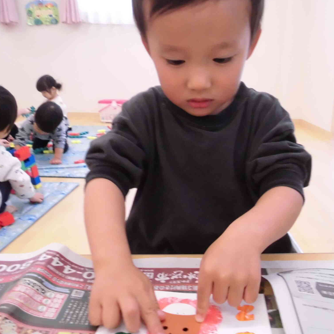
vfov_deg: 52.5
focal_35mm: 31
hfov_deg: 52.1
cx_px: 202
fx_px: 338
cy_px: 166
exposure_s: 1/60
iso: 400
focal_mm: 4.6
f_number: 3.2
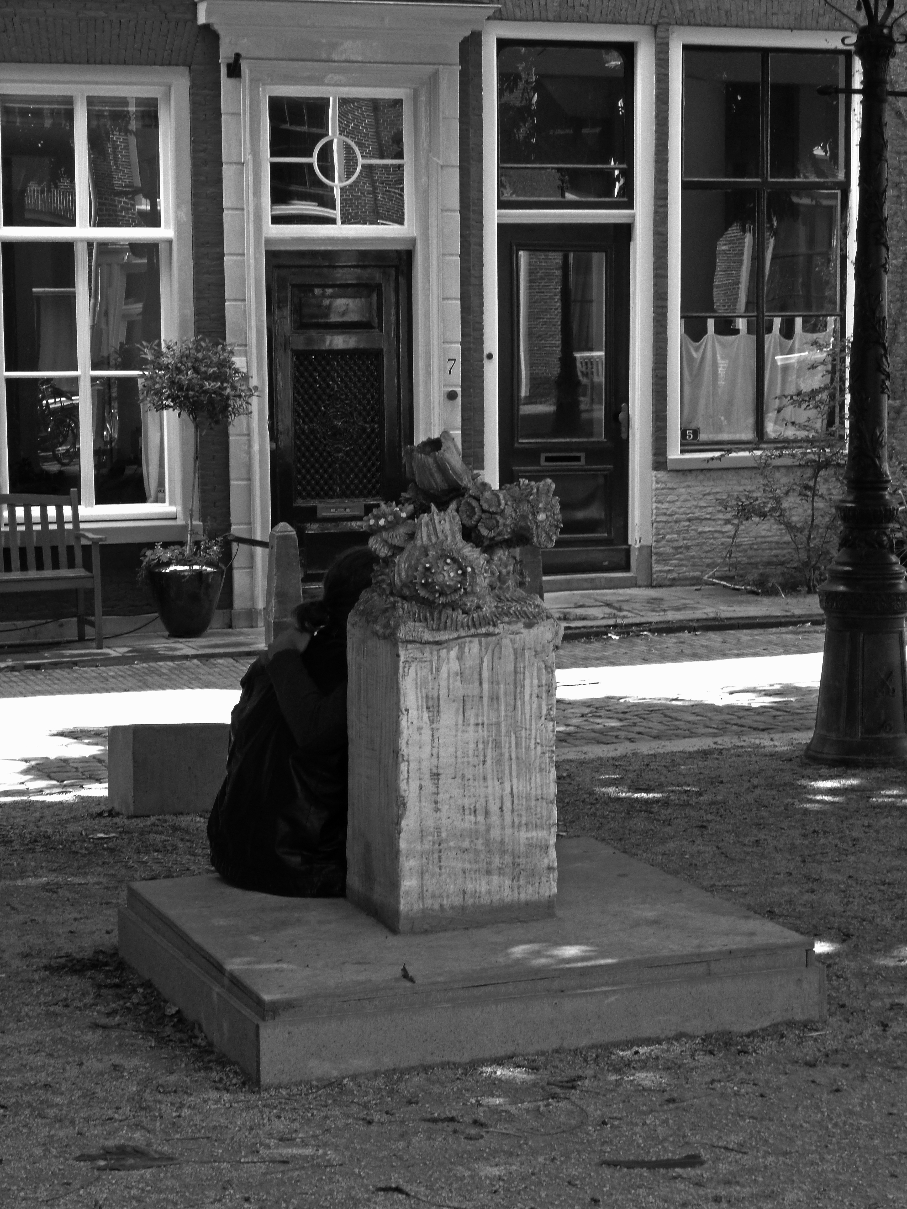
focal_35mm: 69
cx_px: 454
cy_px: 604
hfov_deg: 21.3
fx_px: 2411
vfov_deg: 28.2
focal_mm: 12.3
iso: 200
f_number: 4.6
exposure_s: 1/80
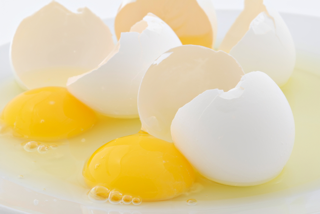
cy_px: 107
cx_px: 160
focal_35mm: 158
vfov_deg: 8.7
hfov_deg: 13.0
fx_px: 1402
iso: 100
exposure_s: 1/1.6
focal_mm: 105
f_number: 22
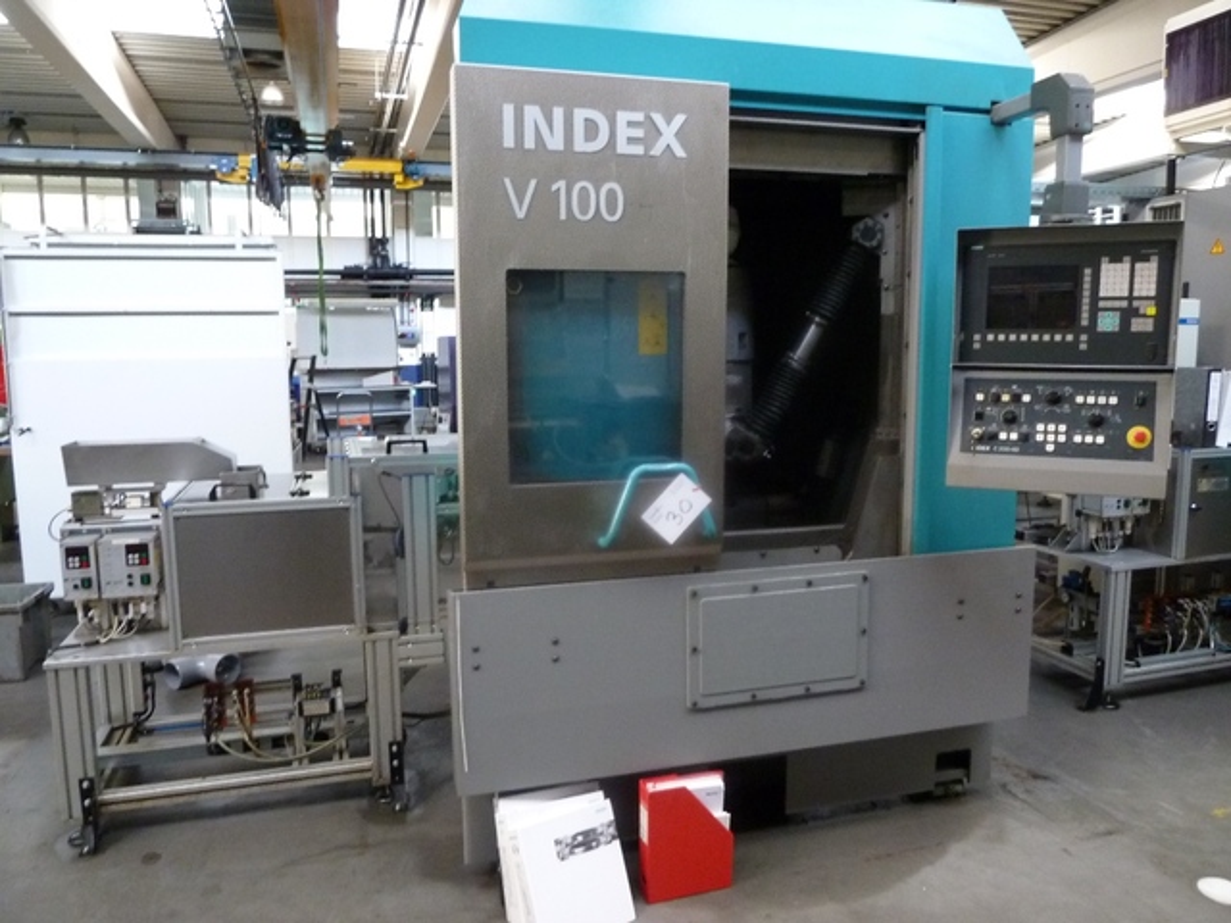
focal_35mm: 25
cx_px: 616
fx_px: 889
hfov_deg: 69.4
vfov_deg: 54.9
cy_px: 462
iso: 400
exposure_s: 1/8
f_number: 3.3
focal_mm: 4.1
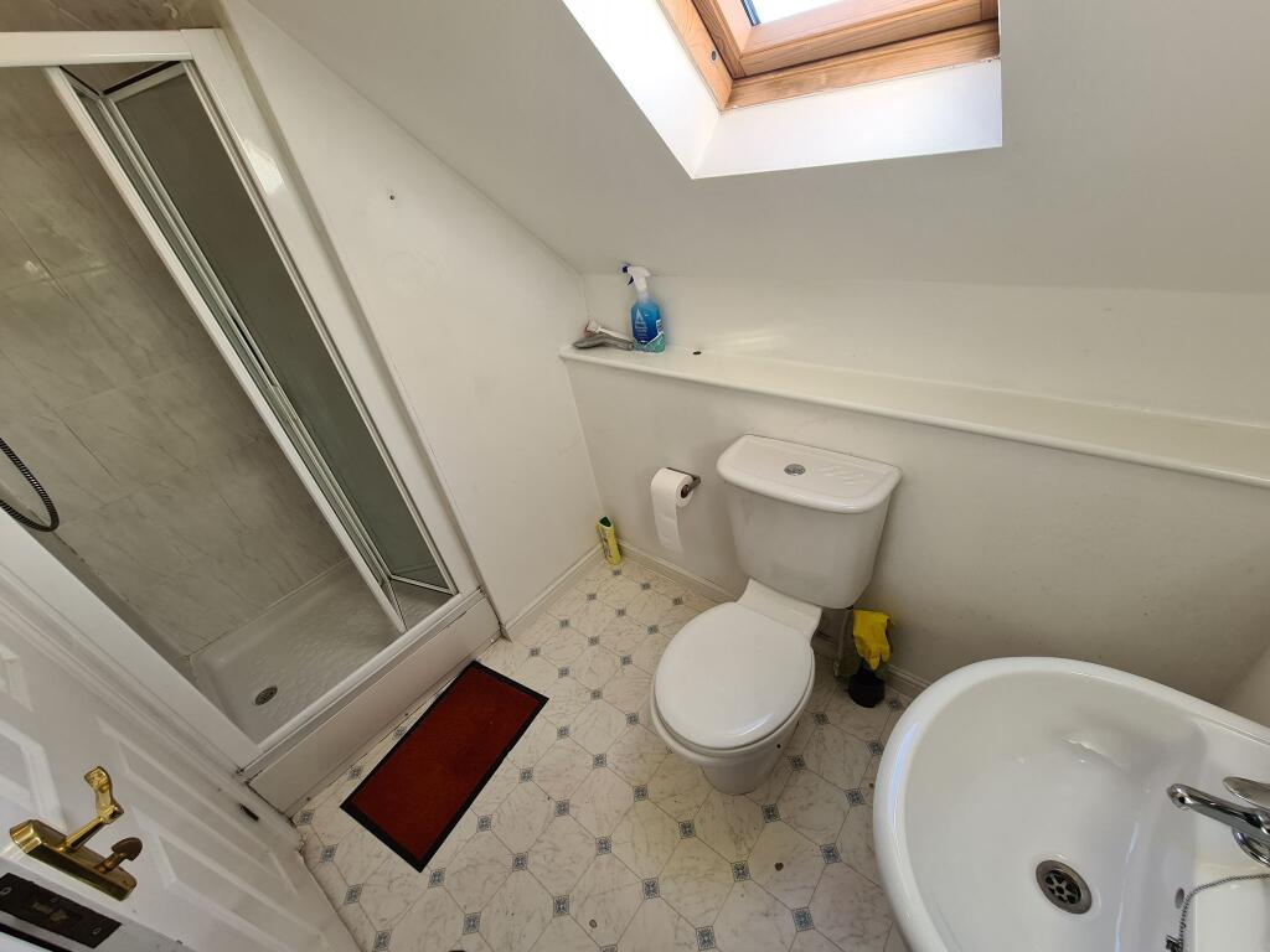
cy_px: 476
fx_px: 477
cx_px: 635
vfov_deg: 89.9
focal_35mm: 13
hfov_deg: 106.2
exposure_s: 1/100
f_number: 2.2
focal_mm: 2.2
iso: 80
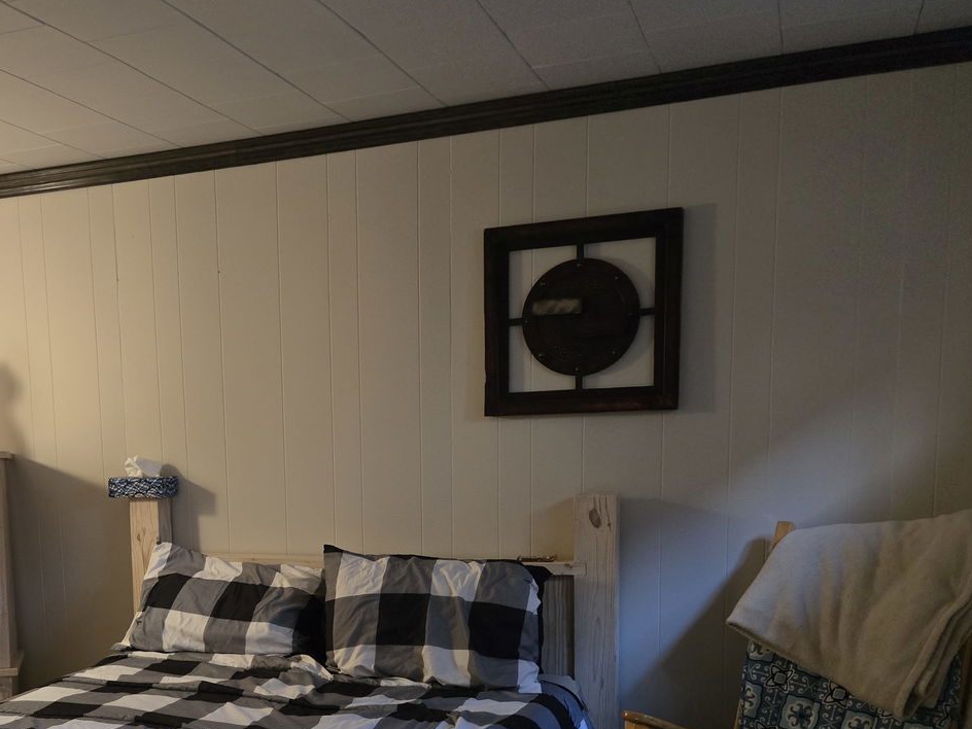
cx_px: 276
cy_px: 577
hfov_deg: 46.6
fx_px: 1095
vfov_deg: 35.7
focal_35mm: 39
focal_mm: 5.4
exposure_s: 1/60
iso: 800
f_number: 1.8
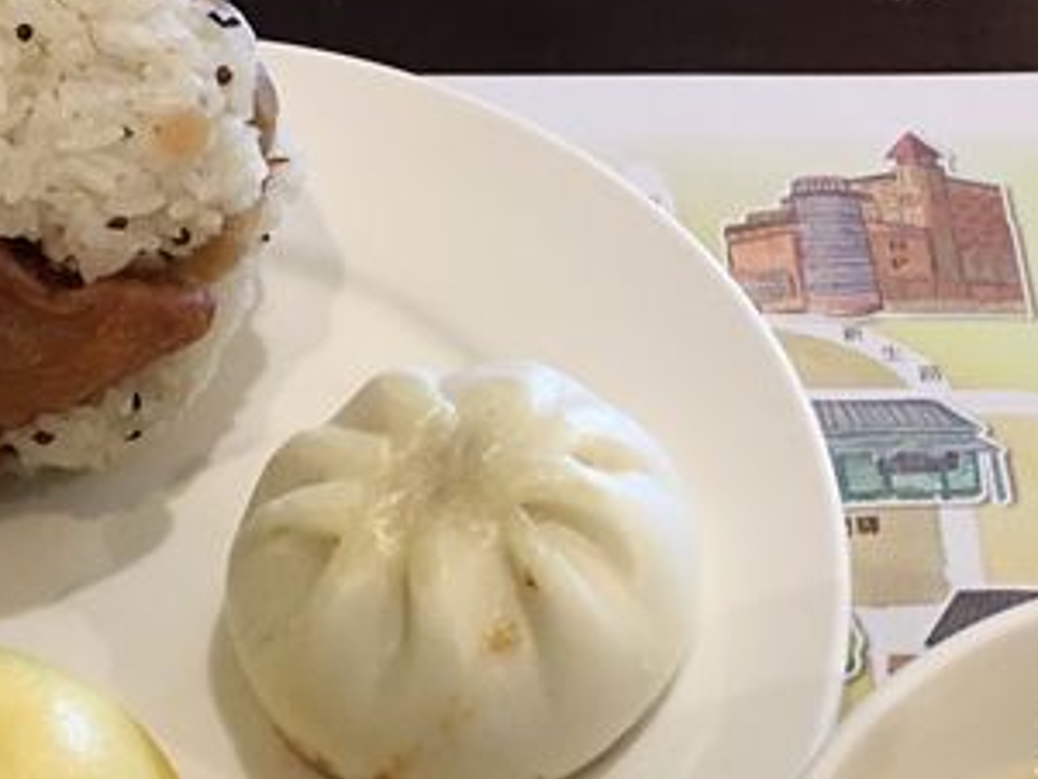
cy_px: 655
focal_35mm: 77
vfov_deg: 18.9
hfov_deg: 25.3
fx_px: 2310
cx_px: 510
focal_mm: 4.15
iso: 80
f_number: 2.2
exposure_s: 1/15
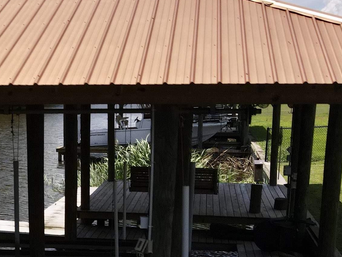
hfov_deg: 29.0
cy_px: 233
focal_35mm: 65
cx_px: 54
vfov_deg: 22.1
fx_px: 642
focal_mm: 4.5
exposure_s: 1/13
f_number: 2.8
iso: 400
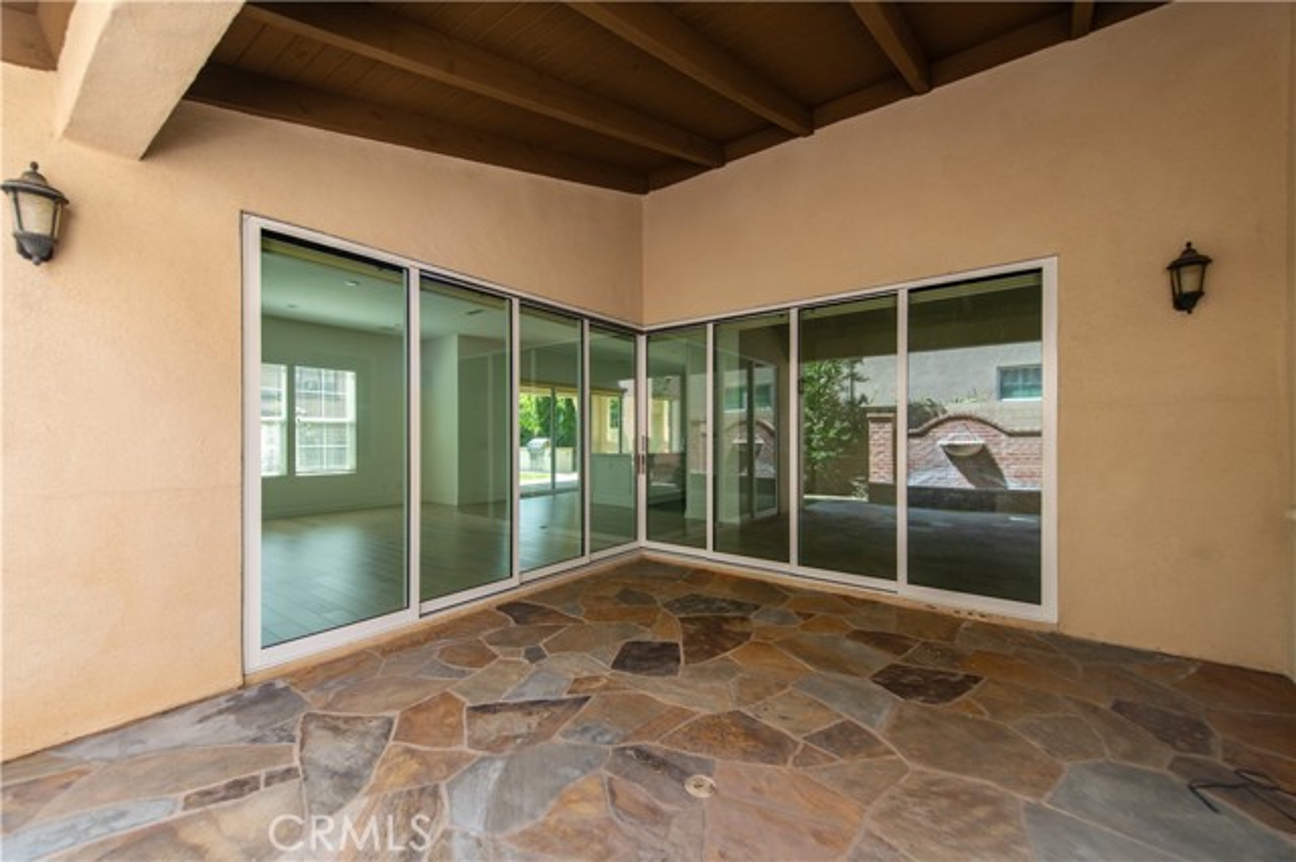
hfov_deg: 104.3
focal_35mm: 14
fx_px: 504
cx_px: 648
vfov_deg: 81.1
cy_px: 431
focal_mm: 14
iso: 400
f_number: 4
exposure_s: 1/250
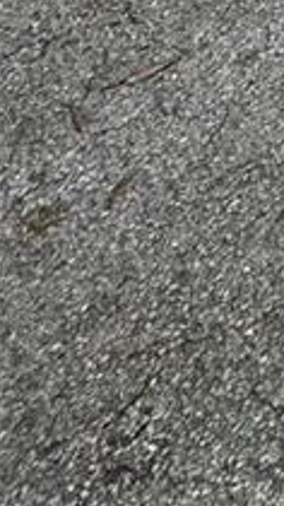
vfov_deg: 13.8
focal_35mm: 87
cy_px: -800
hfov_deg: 8.5
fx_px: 1166
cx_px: 1081
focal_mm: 2.22
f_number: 2.2
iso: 40
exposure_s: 1/675
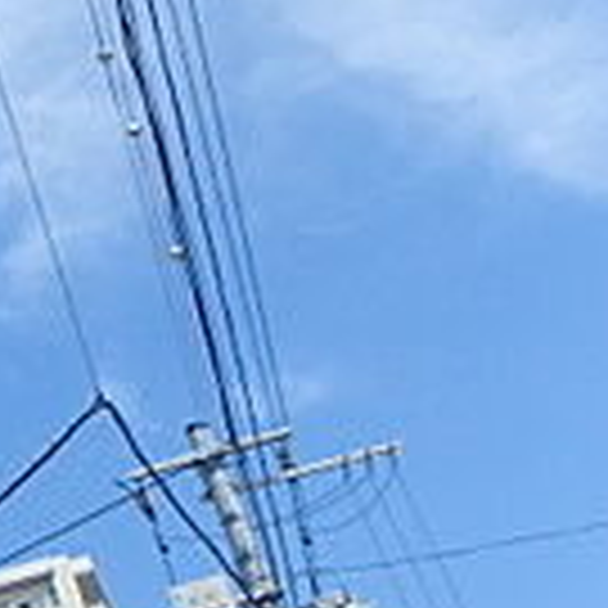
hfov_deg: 14.1
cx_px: -820
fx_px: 1749
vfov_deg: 19.4
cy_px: 527
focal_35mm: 88
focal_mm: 3.7
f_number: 6
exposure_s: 1/400
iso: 125
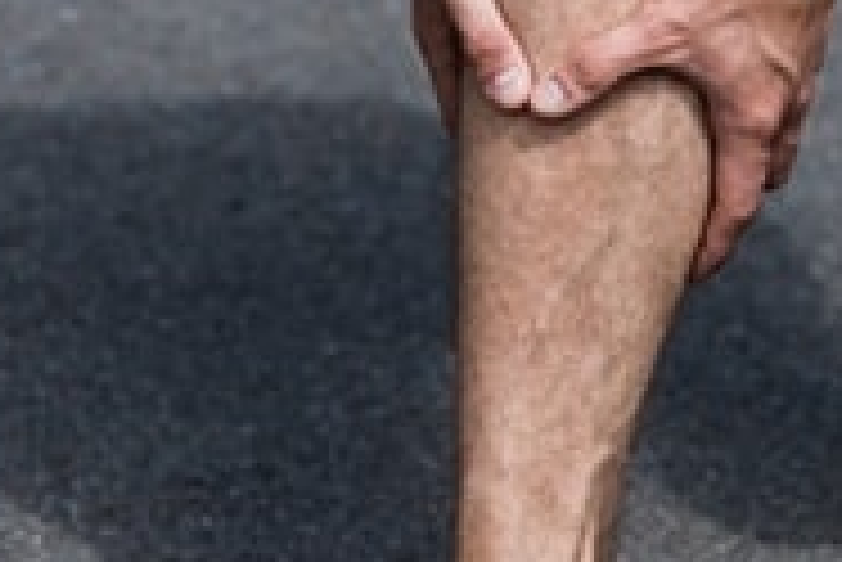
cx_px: 635
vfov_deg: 4.1
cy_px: 175
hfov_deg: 6.1
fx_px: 7888
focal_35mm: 337
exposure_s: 1/800
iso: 100
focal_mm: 105
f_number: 3.5
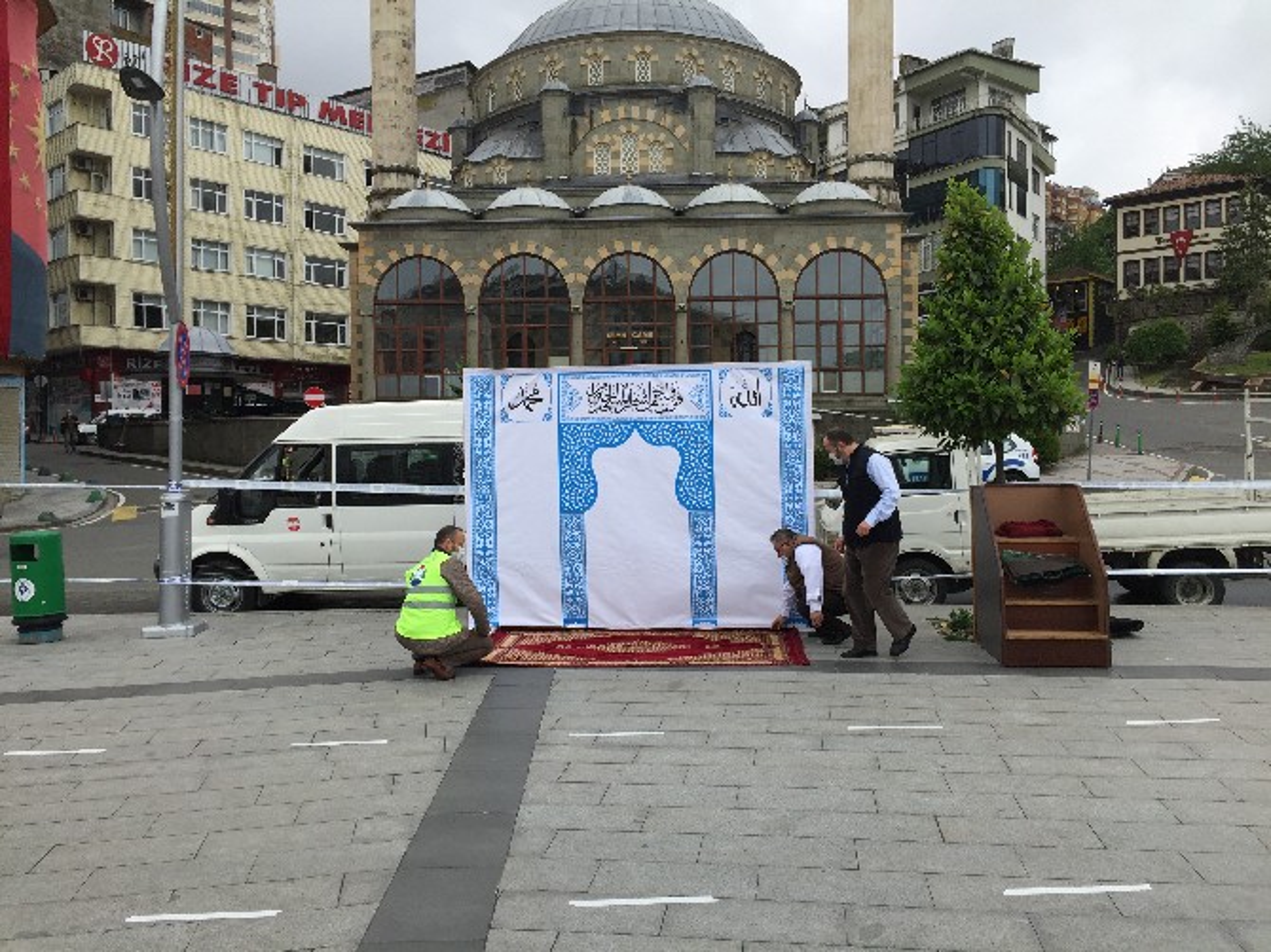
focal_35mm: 29
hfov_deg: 61.7
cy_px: 476
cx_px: 636
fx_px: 1064
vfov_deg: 48.2
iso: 32
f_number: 2.2
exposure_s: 1/1319
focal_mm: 4.15
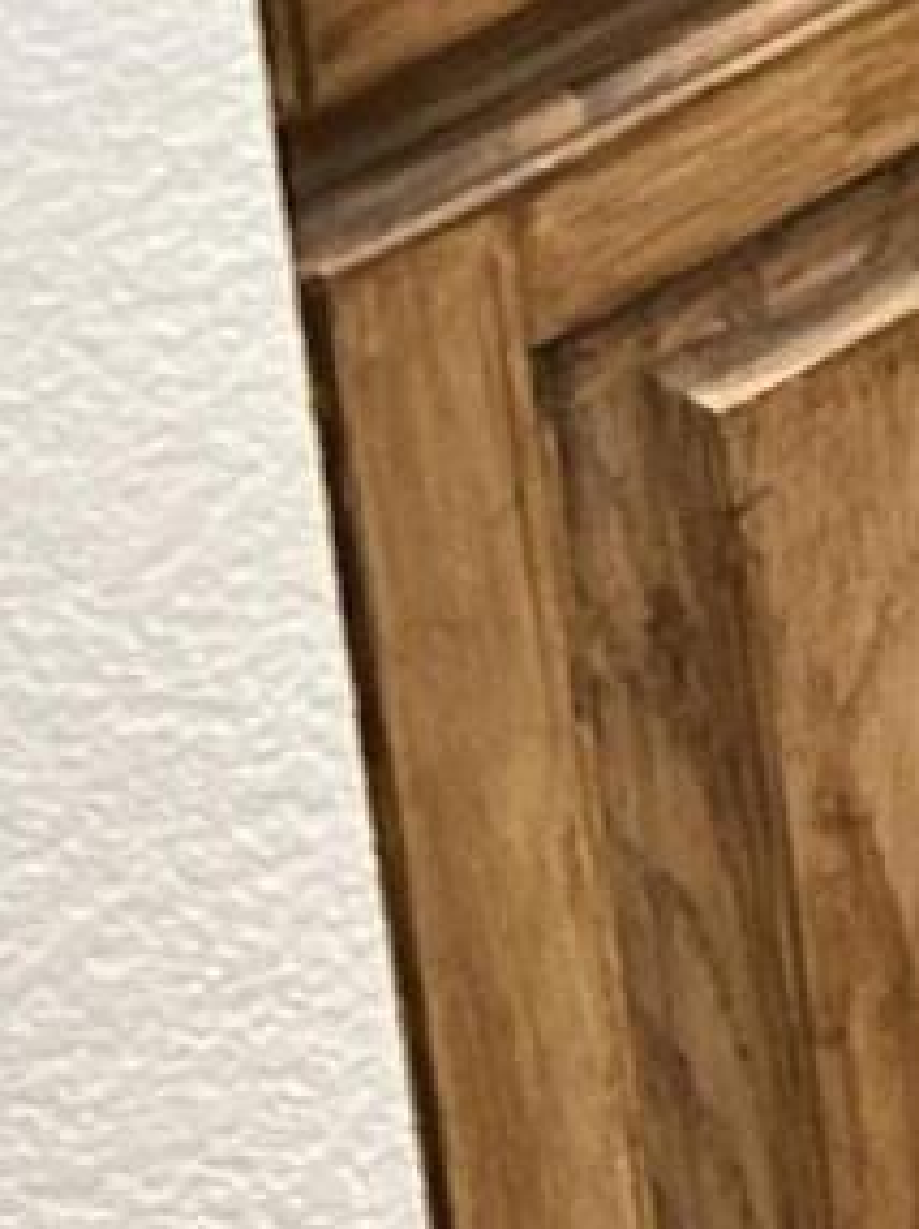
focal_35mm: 182
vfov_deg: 9.4
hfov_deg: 7.1
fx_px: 6452
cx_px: 2972
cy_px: -1964
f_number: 1.5
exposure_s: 1/60
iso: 200
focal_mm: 5.7
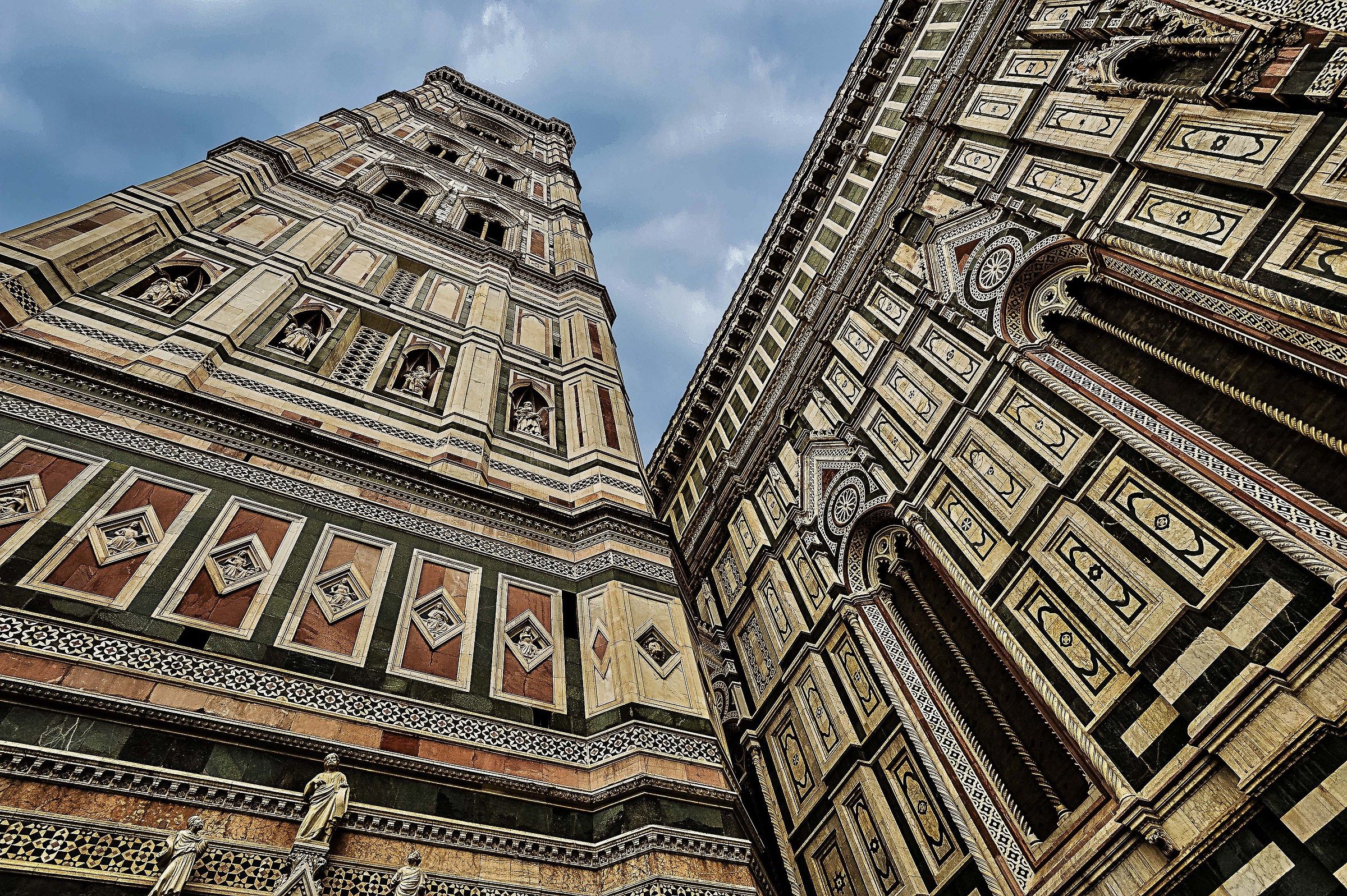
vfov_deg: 61.9
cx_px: 674
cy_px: 448
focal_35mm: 20
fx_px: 748
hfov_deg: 84.0
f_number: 14
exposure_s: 1/250
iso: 400
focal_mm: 20
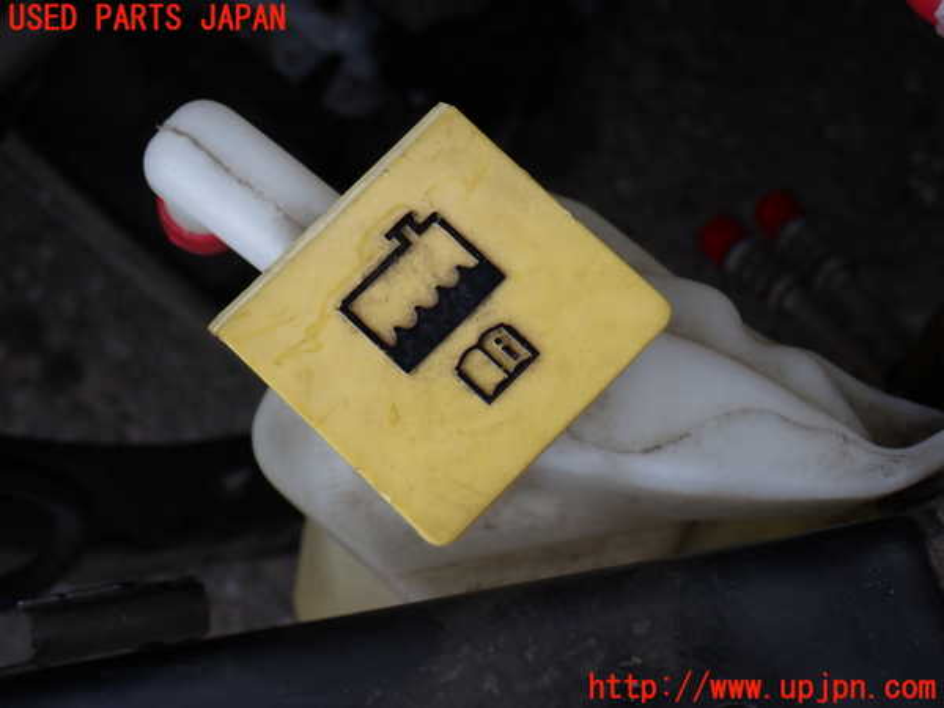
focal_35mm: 62
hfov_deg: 31.2
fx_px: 1691
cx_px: 472
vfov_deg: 23.7
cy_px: 354
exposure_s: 1/250
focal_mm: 11.09
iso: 100
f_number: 3.6
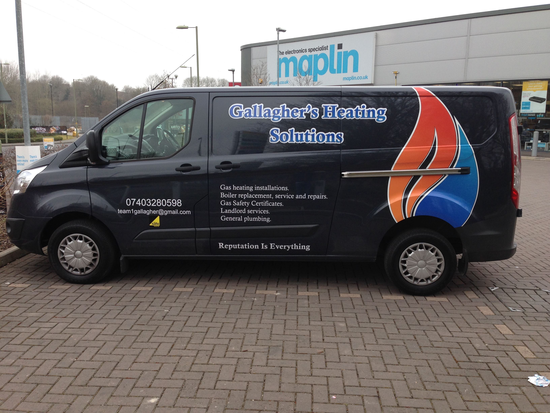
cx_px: 275
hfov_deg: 55.4
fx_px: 524
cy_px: 206
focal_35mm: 33
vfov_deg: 42.9
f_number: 2.4
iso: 50
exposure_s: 1/238
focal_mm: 4.12
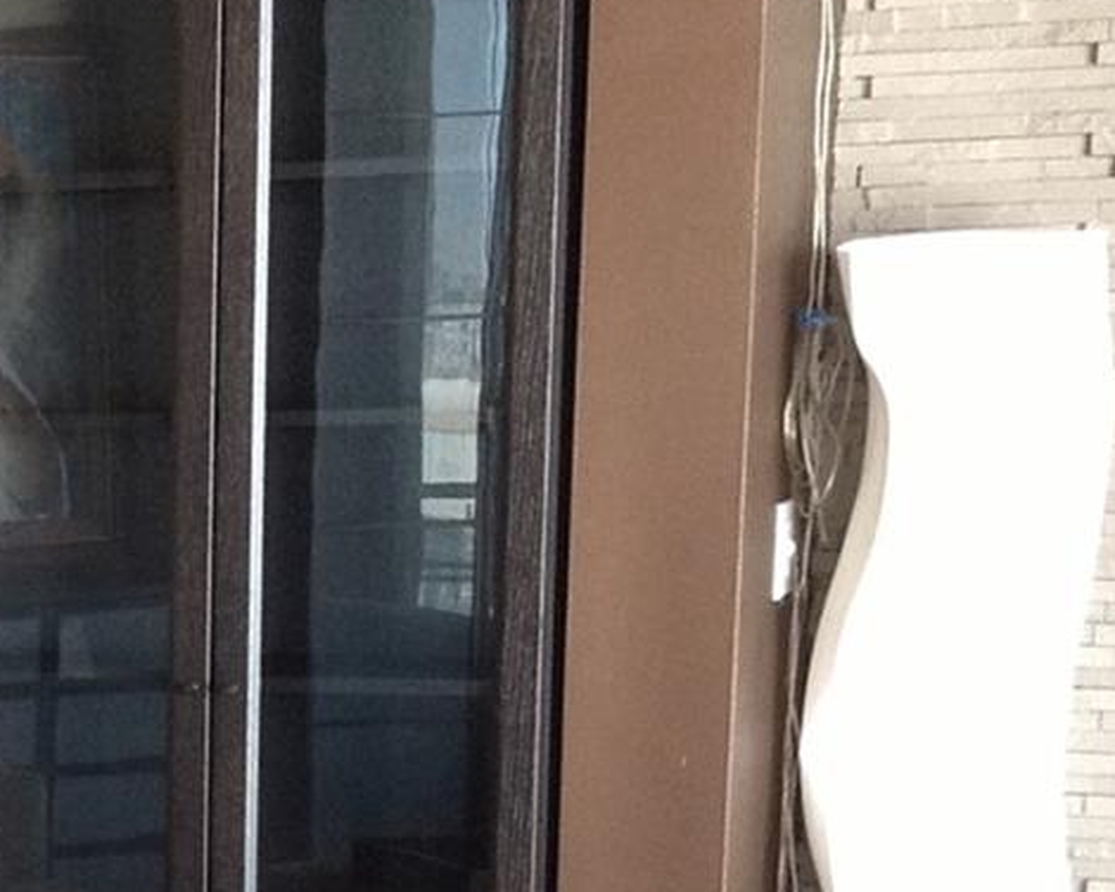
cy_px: 1039
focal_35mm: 116
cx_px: -415
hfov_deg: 15.6
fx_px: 3828
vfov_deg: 13.0
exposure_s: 1/15
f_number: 2.4
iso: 160
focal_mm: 4.28
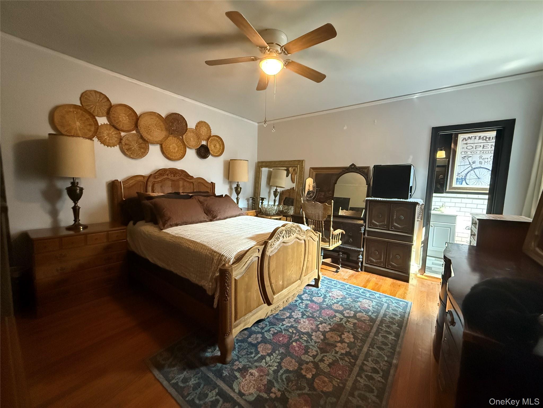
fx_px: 220
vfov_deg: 85.7
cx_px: 272
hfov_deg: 102.1
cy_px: 204
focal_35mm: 14
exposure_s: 1/60
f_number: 2.2
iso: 1250
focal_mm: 2.22
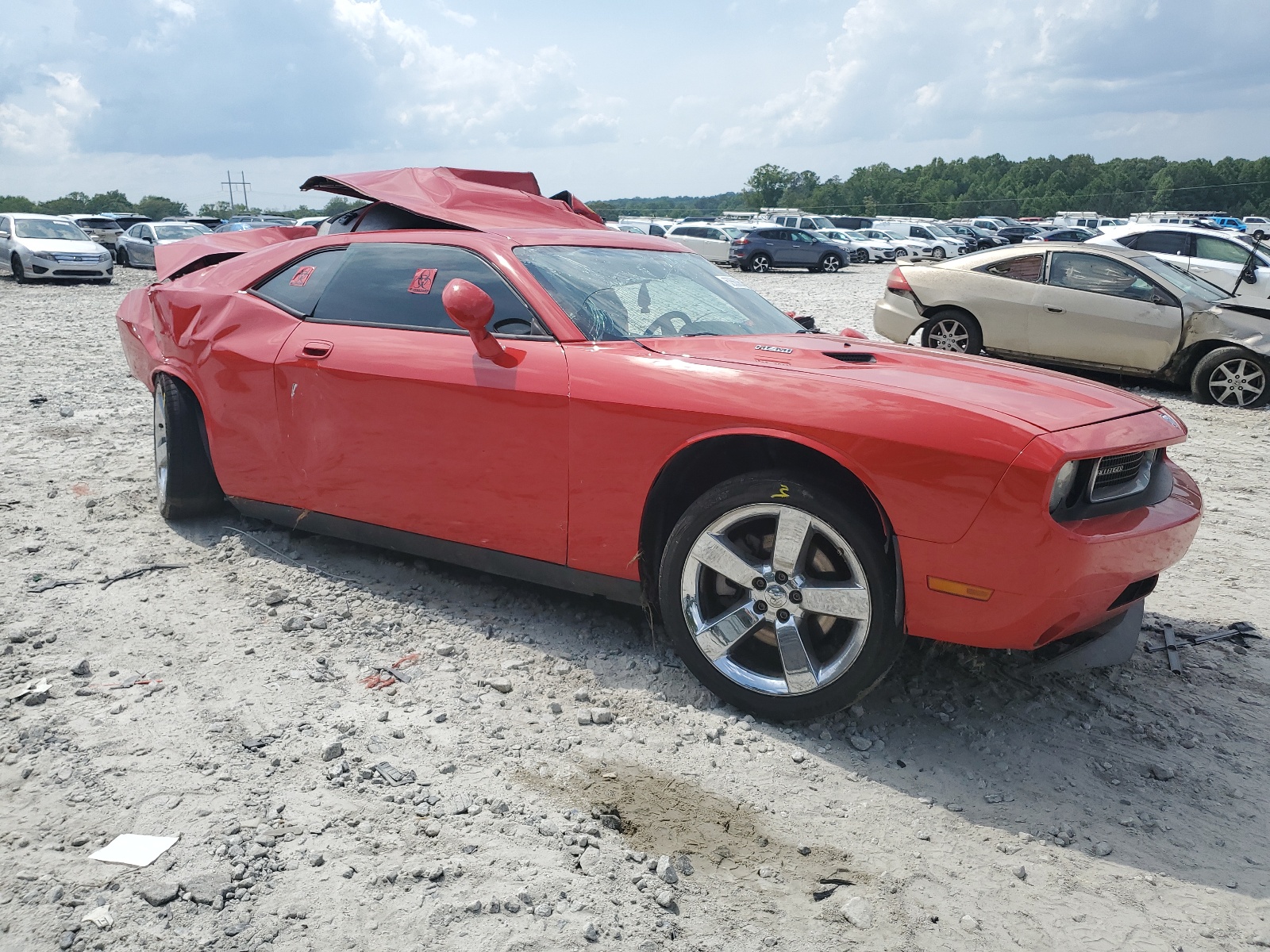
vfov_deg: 53.1
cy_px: 476
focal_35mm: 26
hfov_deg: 67.3
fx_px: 954
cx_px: 635
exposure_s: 1/5000
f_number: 1.5
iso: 50
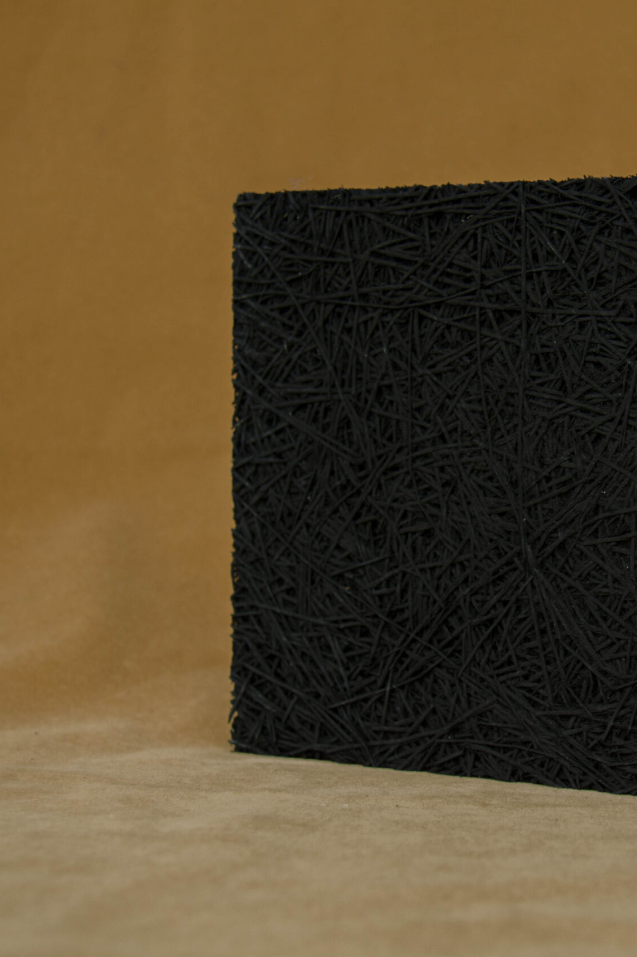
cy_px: 478
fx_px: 2416
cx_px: 601
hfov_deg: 14.8
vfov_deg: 22.4
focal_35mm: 91
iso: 100
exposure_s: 1/40
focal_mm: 40
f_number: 5
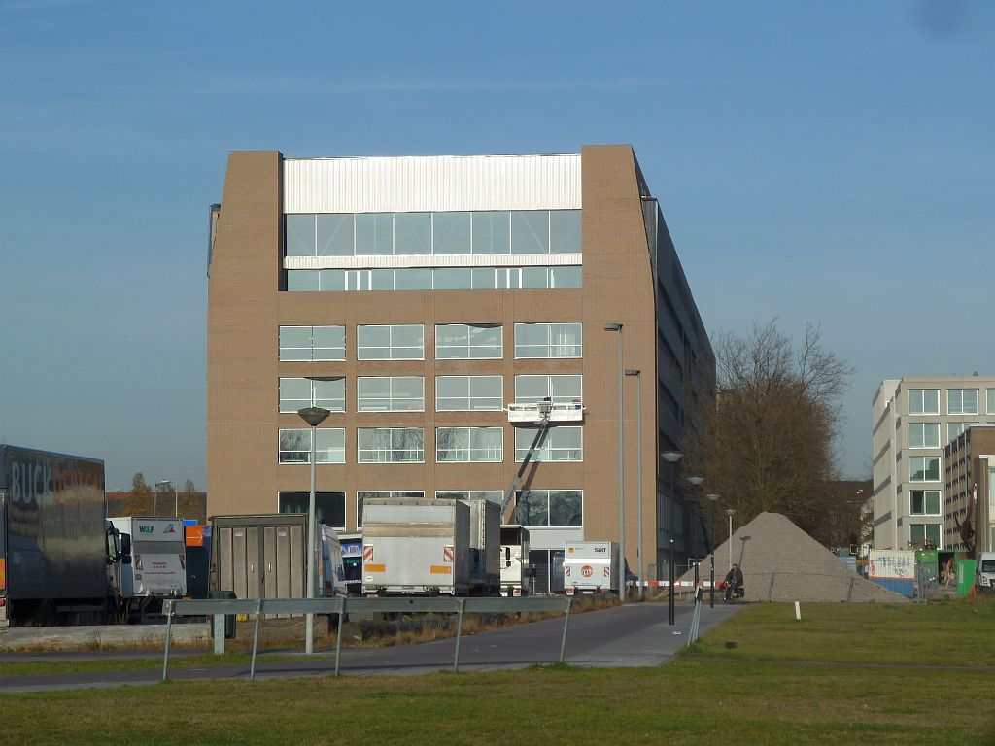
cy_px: 373
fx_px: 3191
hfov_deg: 17.7
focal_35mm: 111
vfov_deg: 13.3
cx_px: 498
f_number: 5.6
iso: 80
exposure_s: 1/500
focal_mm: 18.2
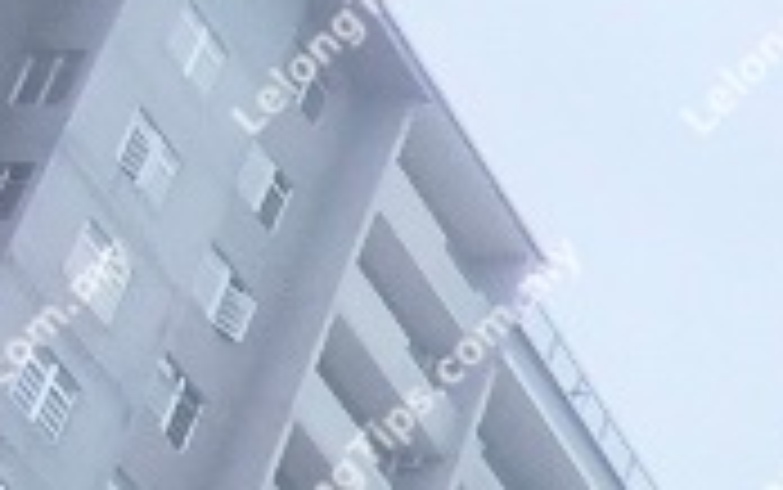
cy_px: 1841
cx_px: 2540
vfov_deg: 8.1
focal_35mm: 114
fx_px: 2434
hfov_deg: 10.4
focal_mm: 1.65
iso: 50
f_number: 2.2
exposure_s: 1/3017
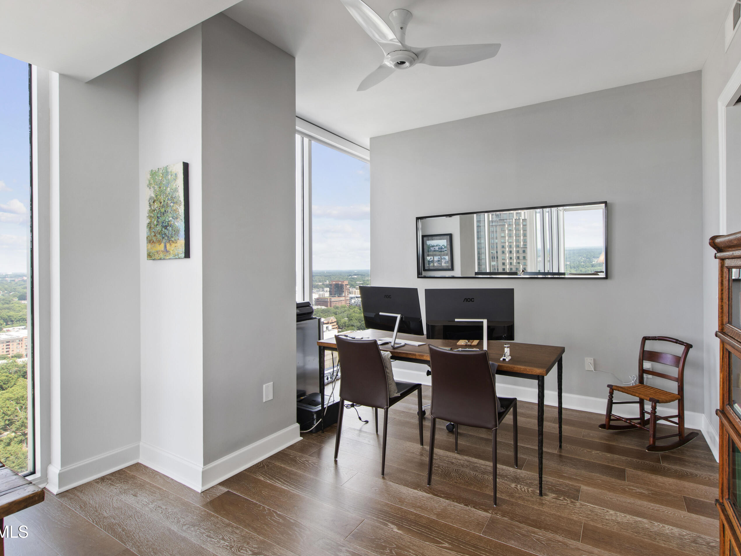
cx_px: 421
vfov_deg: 74.7
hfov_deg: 90.5
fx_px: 364
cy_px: 267
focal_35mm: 17
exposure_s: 1/2.5
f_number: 8
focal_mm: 10
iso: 100
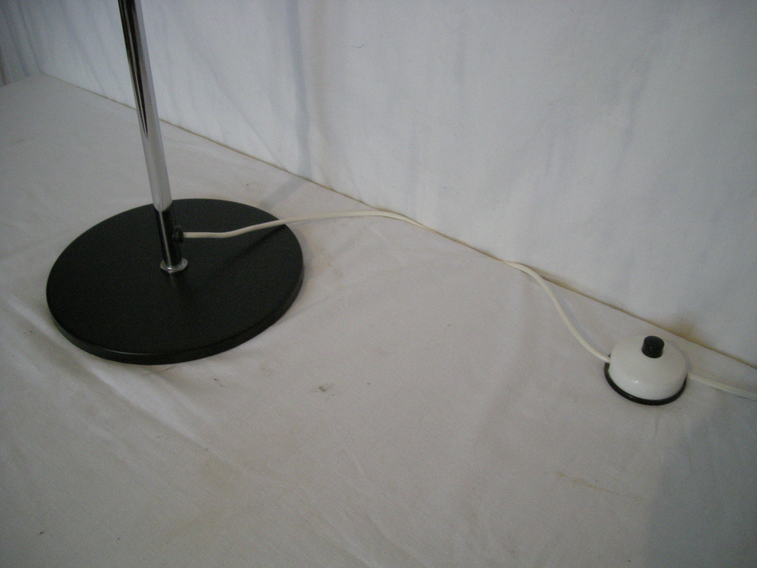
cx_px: 378
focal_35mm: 35
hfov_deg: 52.6
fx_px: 765
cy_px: 284
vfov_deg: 40.7
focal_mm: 5.7
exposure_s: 1/51.8
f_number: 2.8
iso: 384
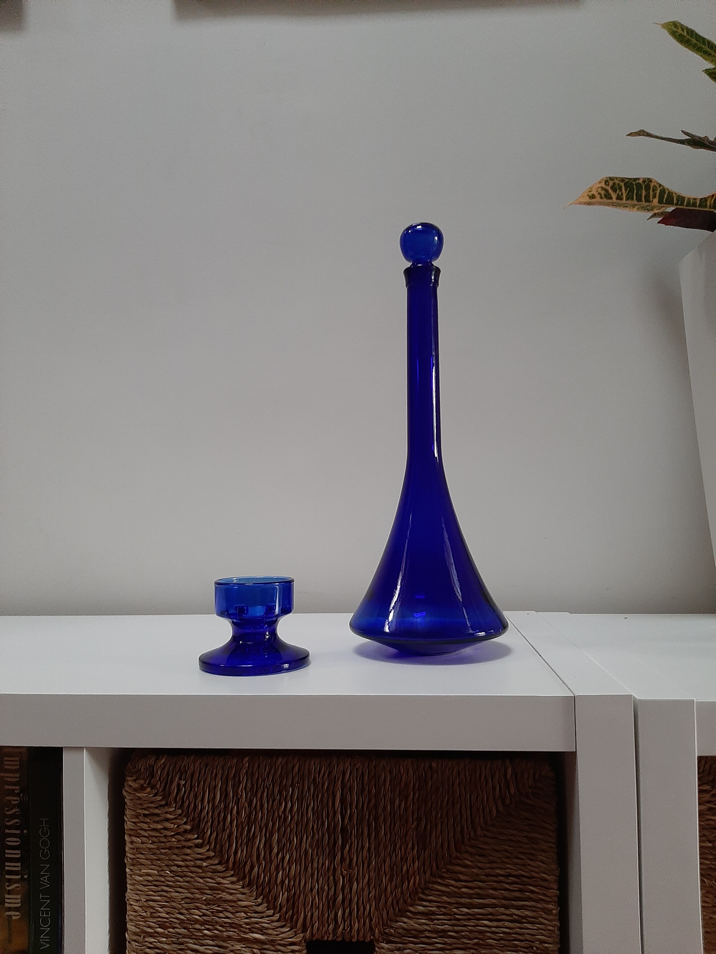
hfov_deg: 53.1
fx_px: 717
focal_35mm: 26
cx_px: 358
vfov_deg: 67.3
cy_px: 477
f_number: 1.7
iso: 200
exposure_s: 1/50
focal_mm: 3.93
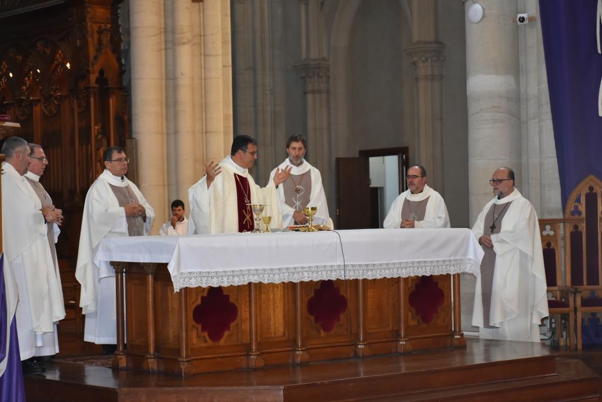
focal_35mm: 90
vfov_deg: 15.2
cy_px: 201
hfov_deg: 22.6
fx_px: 1505
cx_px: 301
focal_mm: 60
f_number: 5.6
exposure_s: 1/80
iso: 1250
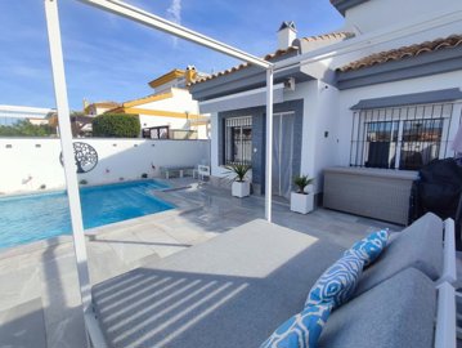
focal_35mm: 16
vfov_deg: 78.2
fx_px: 214
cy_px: 174
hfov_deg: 94.4
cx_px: 231
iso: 50
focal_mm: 1.65
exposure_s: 1/1443
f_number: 2.2
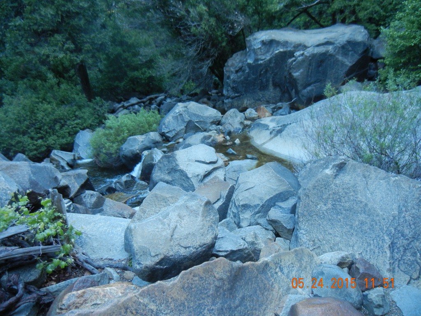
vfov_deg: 46.8
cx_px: 210
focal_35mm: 30
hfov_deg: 60.0
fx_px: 365
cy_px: 158
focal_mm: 5.4
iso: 371
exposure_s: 1/60
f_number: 3.5
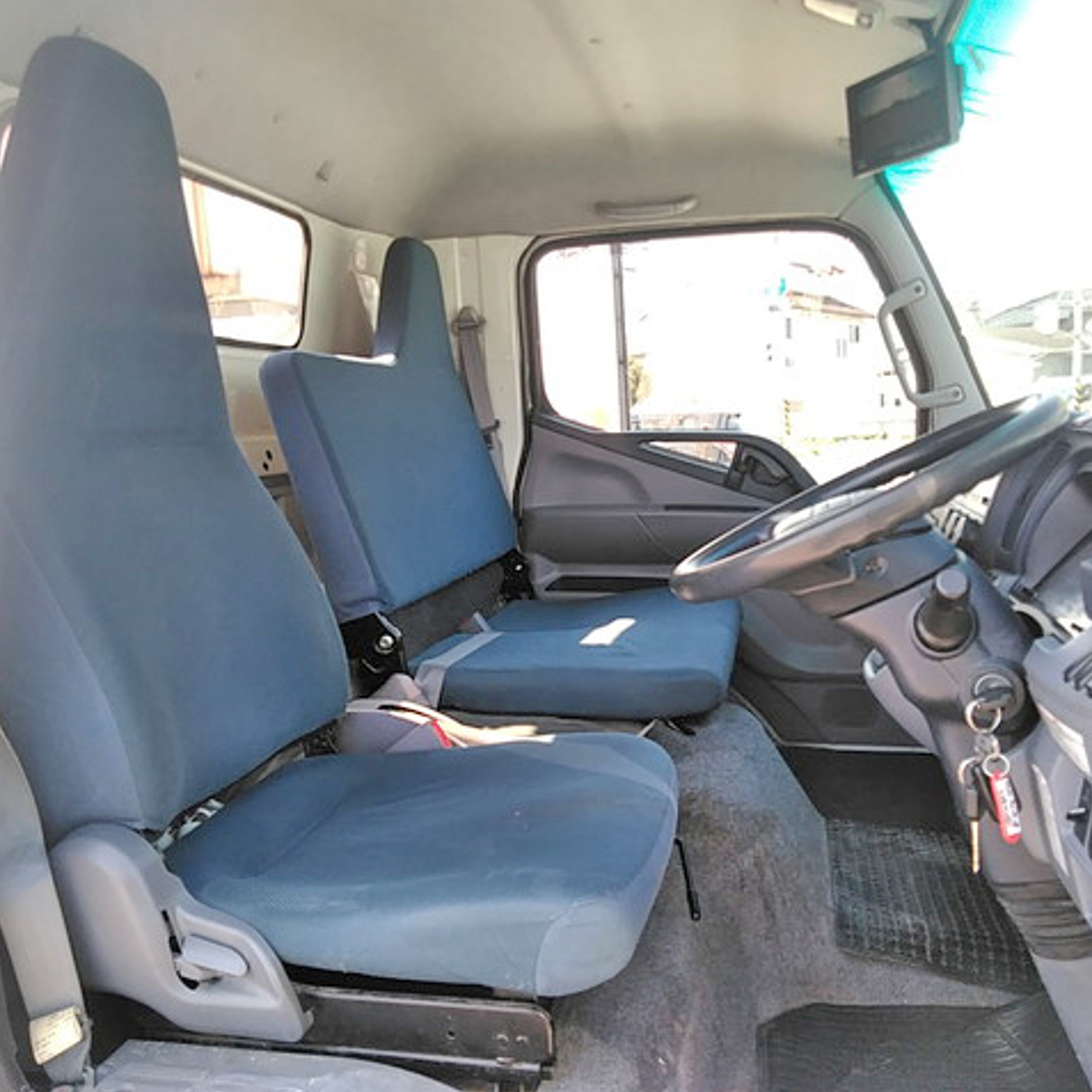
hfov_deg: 51.1
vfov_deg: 51.1
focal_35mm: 32
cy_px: 545
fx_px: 1142
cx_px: 561
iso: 77
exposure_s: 1/120
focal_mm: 3.46
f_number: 2.2
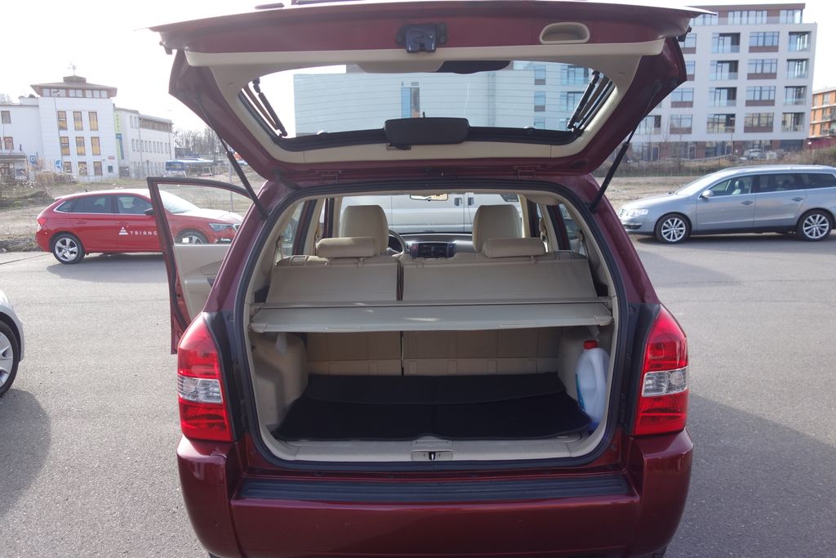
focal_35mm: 28
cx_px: 418
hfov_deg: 65.5
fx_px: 650
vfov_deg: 46.4
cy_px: 279
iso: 125
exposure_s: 1/500
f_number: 2.5
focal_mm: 10.4
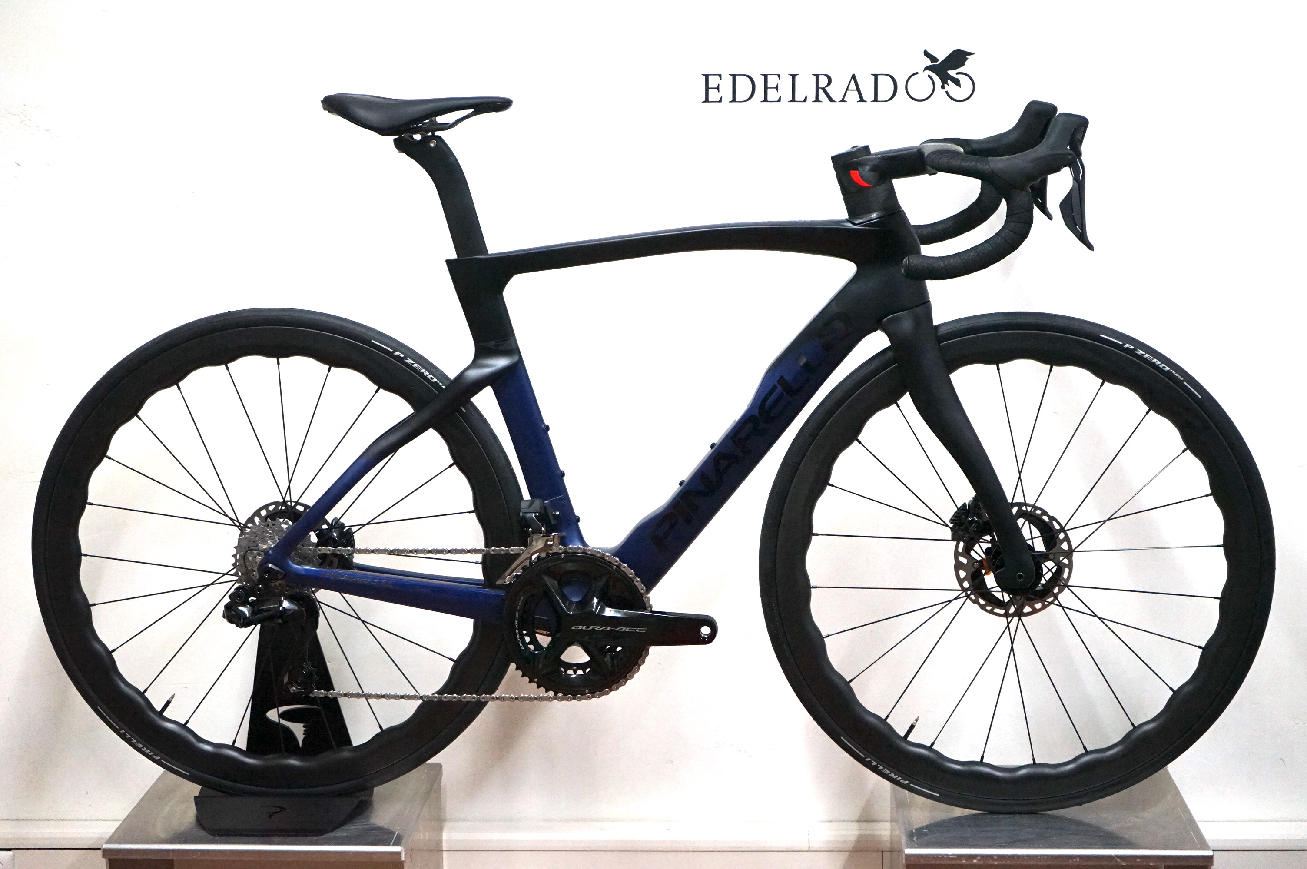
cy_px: 434
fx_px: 2467
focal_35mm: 68
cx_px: 654
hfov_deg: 29.7
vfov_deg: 20.0
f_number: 5.6
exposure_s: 1/160
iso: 3200
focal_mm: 68
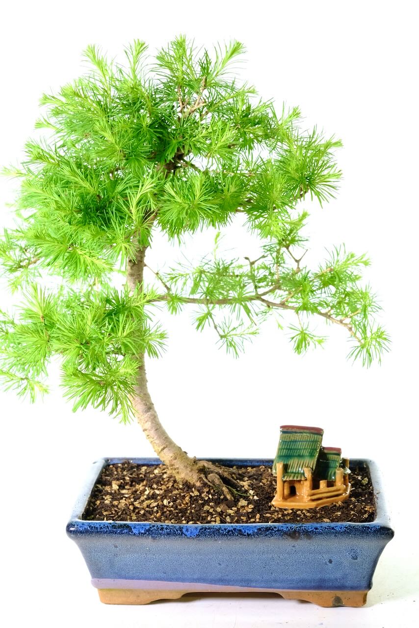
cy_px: 314
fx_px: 1169
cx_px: 210
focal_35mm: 67
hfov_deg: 20.3
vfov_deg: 30.1
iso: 1600
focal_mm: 44.7
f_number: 8
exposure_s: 1/30
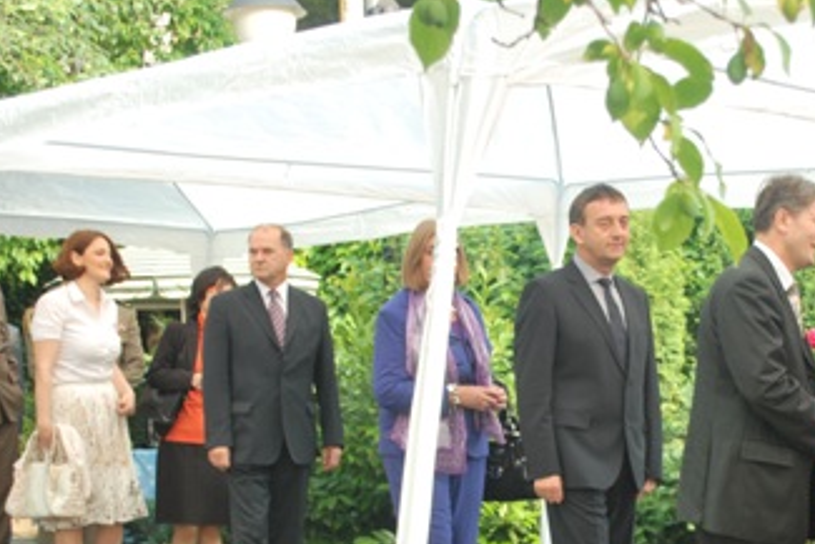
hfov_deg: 28.2
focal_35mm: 71
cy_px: 441
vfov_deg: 19.0
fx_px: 1608
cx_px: 564
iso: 200
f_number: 4.5
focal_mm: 24
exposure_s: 1/80
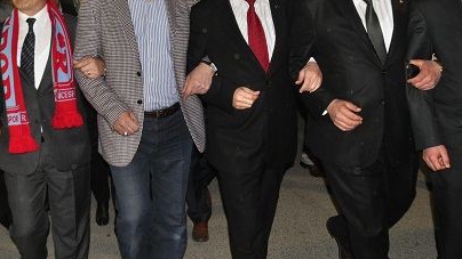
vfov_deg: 25.9
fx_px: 551
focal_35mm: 45
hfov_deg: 44.5
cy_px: 41
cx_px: 137
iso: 800
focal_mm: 18
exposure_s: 1/60
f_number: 6.3
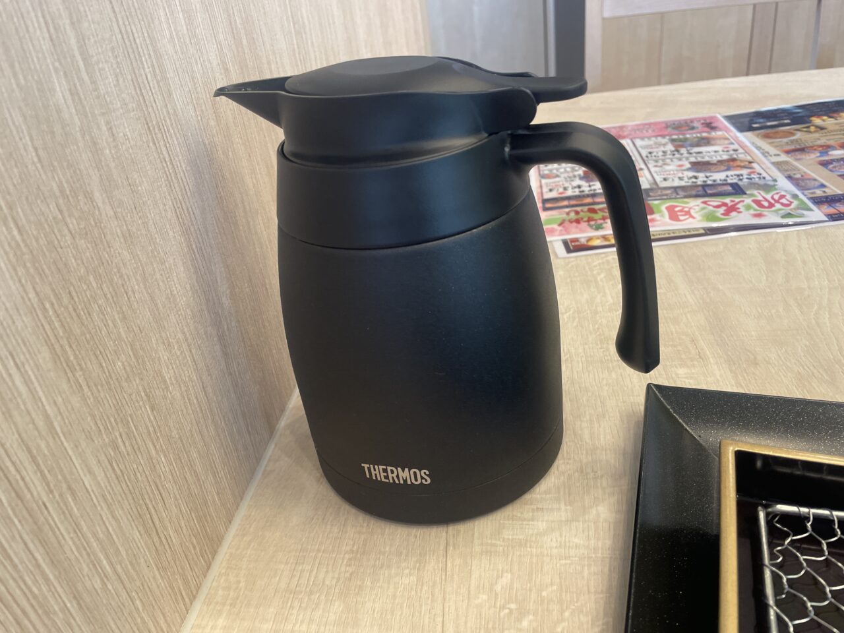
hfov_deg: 67.3
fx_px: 634
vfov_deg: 53.1
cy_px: 316
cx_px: 422
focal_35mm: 26
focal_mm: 4.2
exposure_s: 1/109
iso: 125
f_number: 1.6
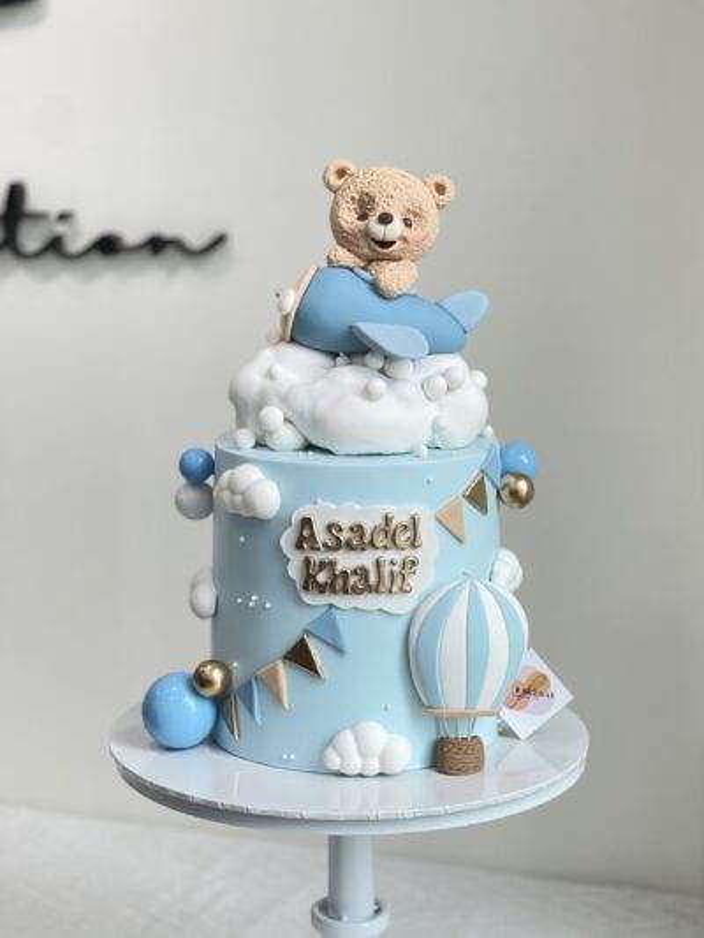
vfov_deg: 30.3
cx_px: 352
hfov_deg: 22.9
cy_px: 469
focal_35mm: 64
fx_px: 1735
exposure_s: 1/100
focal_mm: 7.5
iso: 100
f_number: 2.2
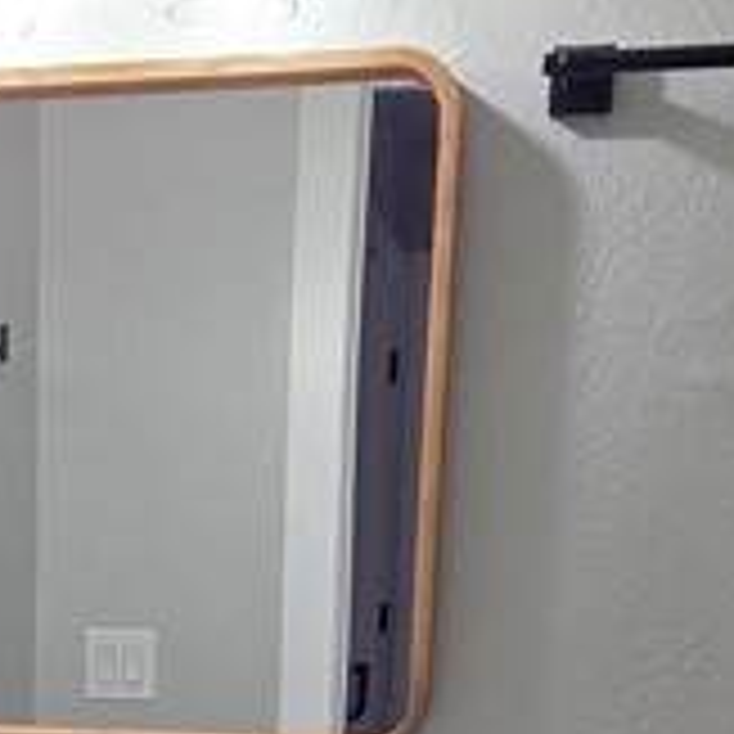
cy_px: 1040
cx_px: 72
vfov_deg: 21.0
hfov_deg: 23.4
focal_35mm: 72
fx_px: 1727
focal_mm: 2.2
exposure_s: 1/120
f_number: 1.9
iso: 125
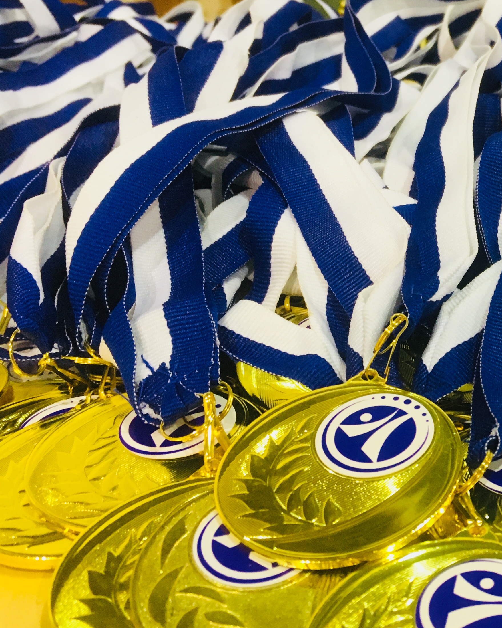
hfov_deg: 26.5
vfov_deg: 35.9
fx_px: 966
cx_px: 571
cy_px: 274
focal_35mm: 52
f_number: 2.2
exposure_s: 1/33
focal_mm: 4.15
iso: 125
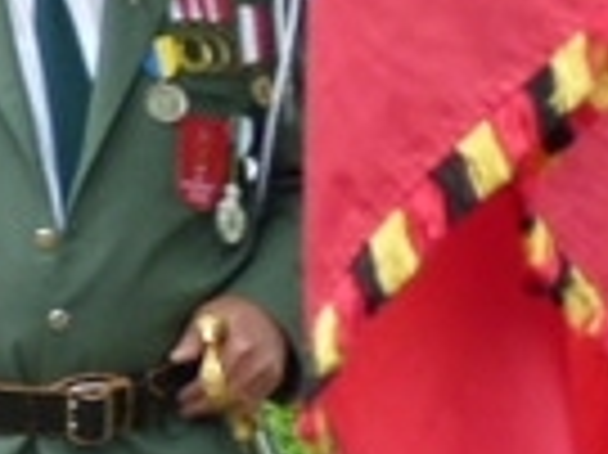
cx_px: -734
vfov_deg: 2.5
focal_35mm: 597
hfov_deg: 3.3
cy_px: 306
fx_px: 10476
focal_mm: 24.1
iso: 100
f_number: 3.6
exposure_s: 1/80
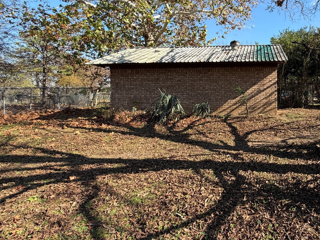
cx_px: 246
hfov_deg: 66.4
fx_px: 222
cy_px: 94
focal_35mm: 24
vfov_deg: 56.3
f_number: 2.2
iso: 50
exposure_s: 1/502
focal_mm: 2.22
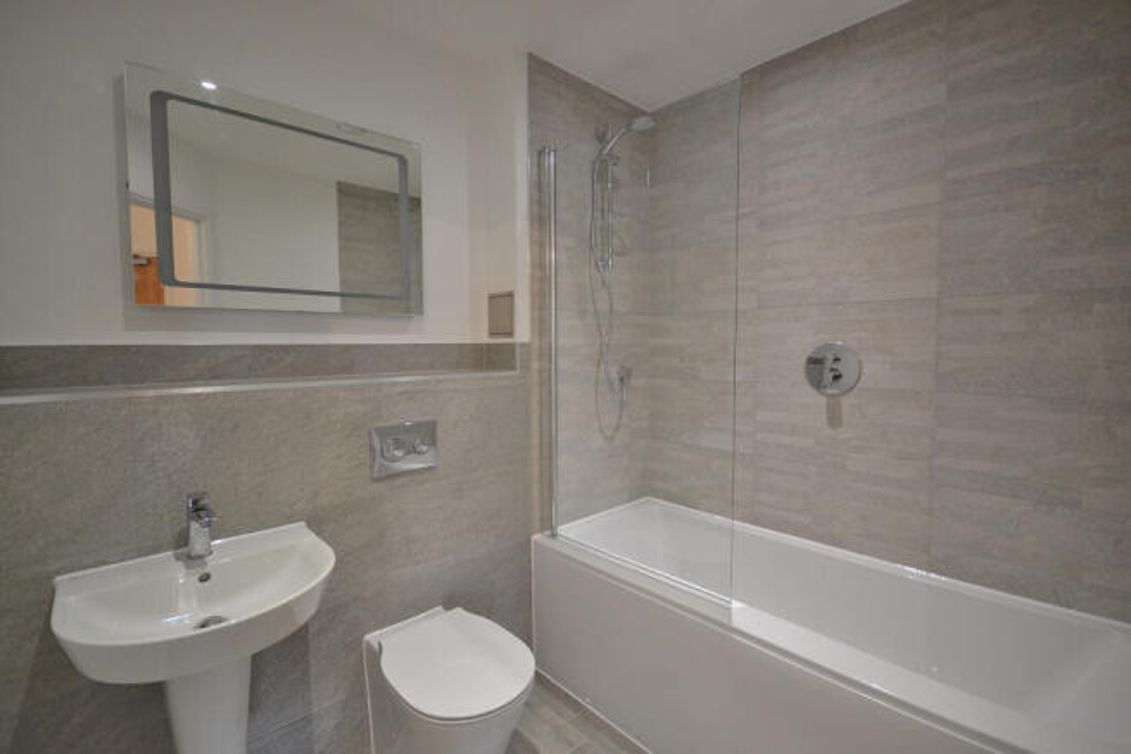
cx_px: 566
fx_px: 471
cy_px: 377
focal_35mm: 15
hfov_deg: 100.4
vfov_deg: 77.4
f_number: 4
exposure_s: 1/60
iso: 800
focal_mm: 10
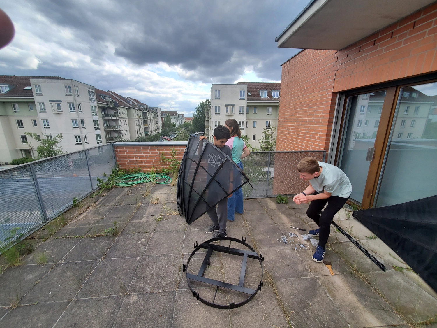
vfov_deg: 89.9
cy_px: 164
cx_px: 218
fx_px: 164
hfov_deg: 106.2
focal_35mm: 13
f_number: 2.2
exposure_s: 1/471
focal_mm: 1.8
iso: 50
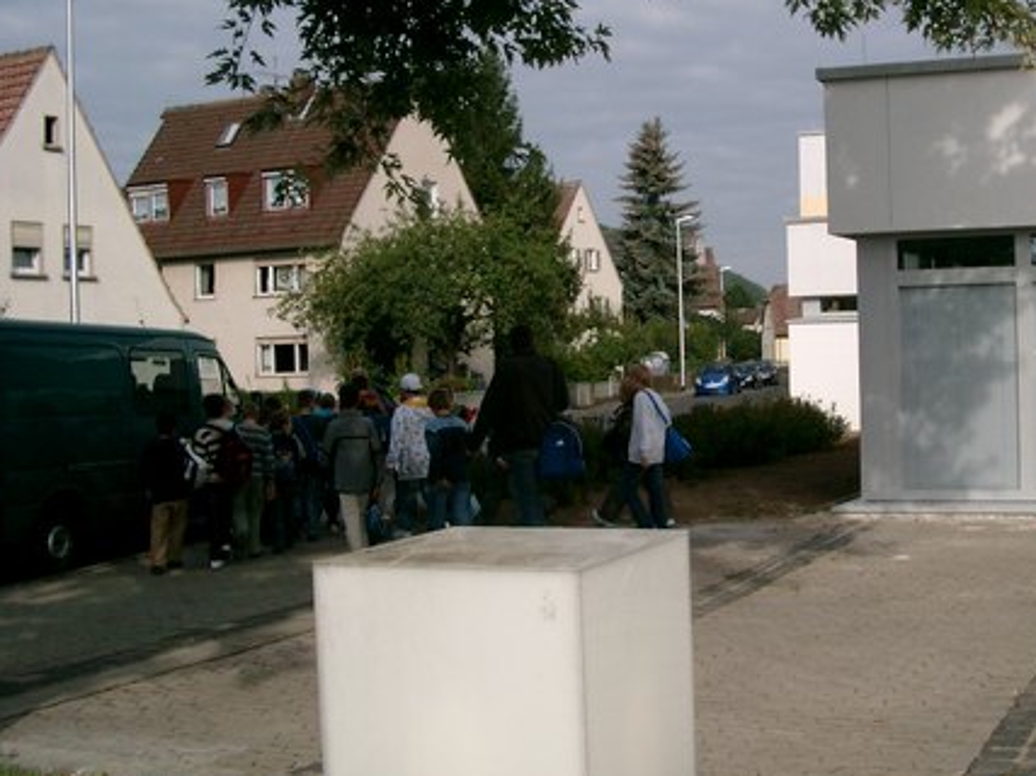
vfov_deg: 28.0
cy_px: 386
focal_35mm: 52
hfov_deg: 36.4
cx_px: 708
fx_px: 1556
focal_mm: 7.6
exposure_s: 1/1000
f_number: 5
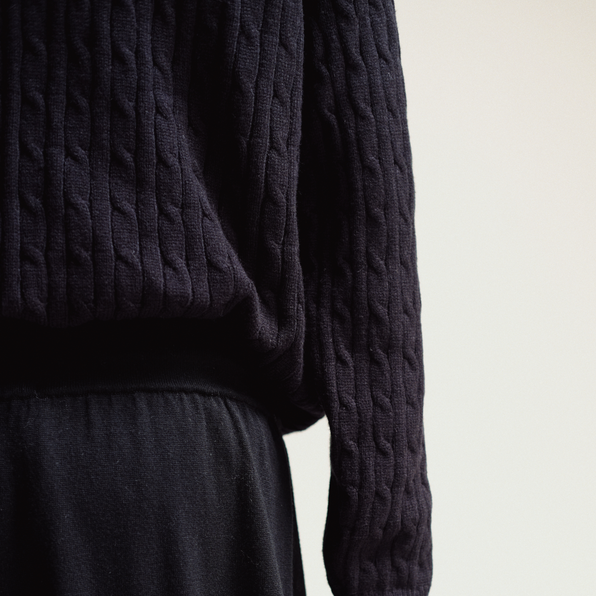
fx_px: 1325
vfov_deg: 25.1
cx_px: 296
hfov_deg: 25.4
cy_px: 446
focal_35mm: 68
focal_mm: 35
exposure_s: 1/85
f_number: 2.2
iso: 320
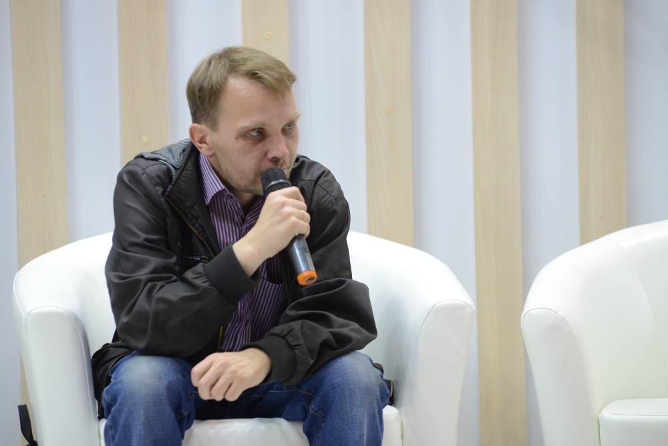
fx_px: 3156
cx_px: 334
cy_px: 223
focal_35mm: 170
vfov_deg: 8.1
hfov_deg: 12.1
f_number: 3.5
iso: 1600
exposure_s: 1/250
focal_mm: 170
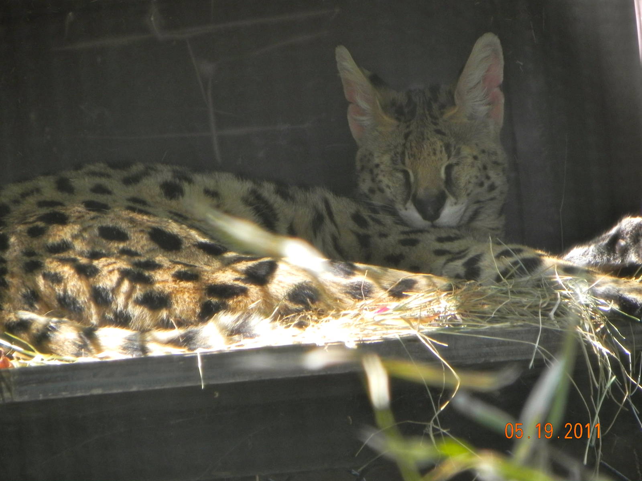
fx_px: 8921
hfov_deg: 4.1
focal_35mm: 481
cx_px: 321
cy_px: 240
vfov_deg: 3.1
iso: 160
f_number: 5
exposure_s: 1/69.8
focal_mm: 85.6
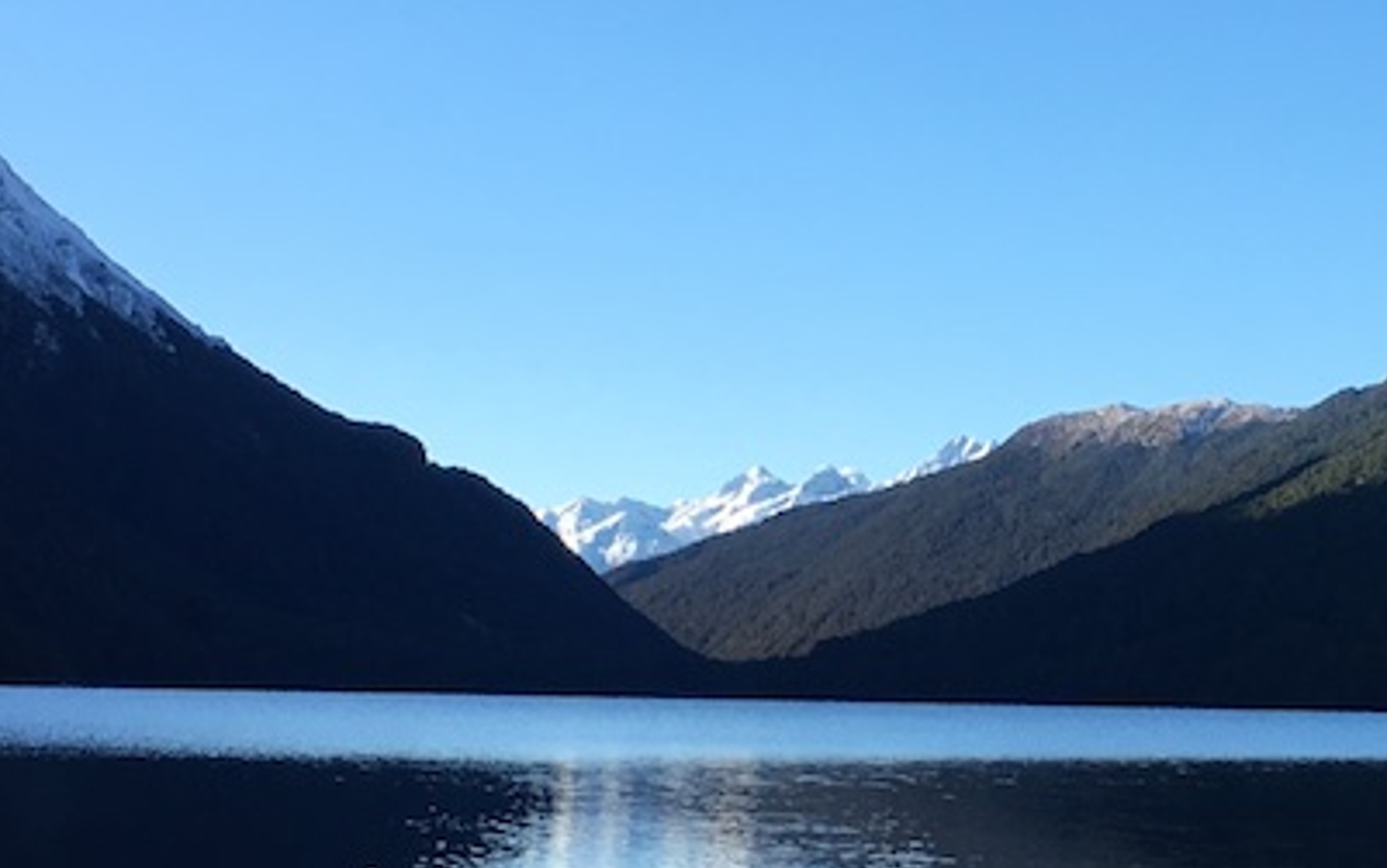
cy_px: 491
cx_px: 979
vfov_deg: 14.2
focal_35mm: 92
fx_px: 3479
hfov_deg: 22.4
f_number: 2.2
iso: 25
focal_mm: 4.15
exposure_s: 1/864
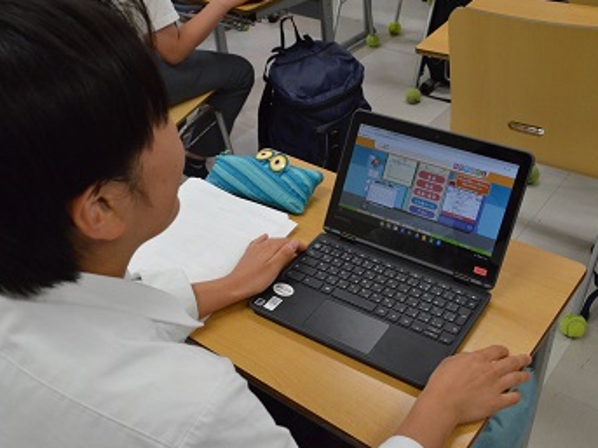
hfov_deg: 48.4
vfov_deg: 37.2
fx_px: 666
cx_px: 300
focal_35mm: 39
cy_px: 228
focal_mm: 23
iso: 3200
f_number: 7.1
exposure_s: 1/200
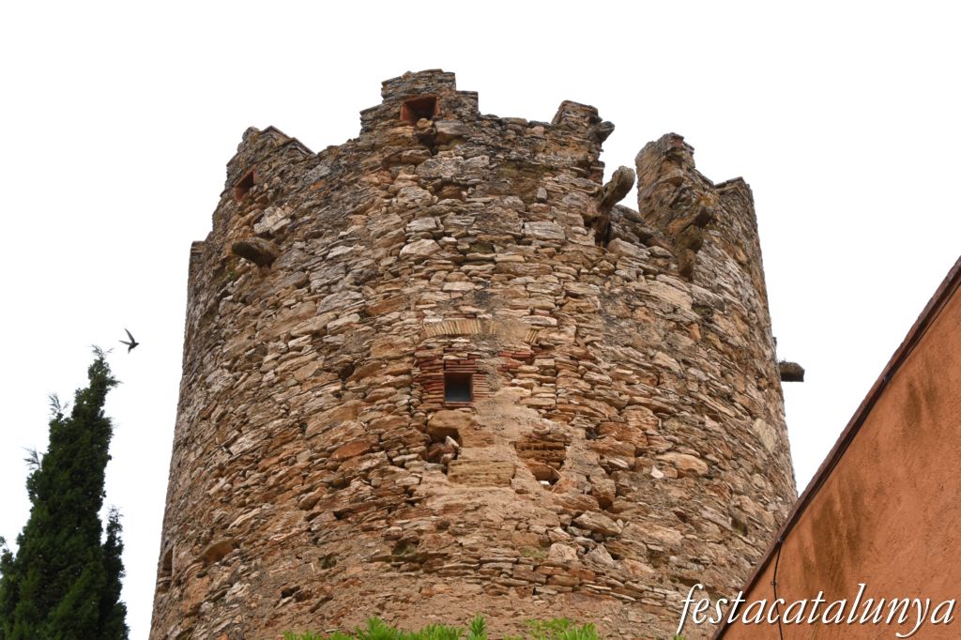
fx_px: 2001
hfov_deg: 27.0
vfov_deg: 18.2
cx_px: 480
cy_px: 320
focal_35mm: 75
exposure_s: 1/400
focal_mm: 50
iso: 400
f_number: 10
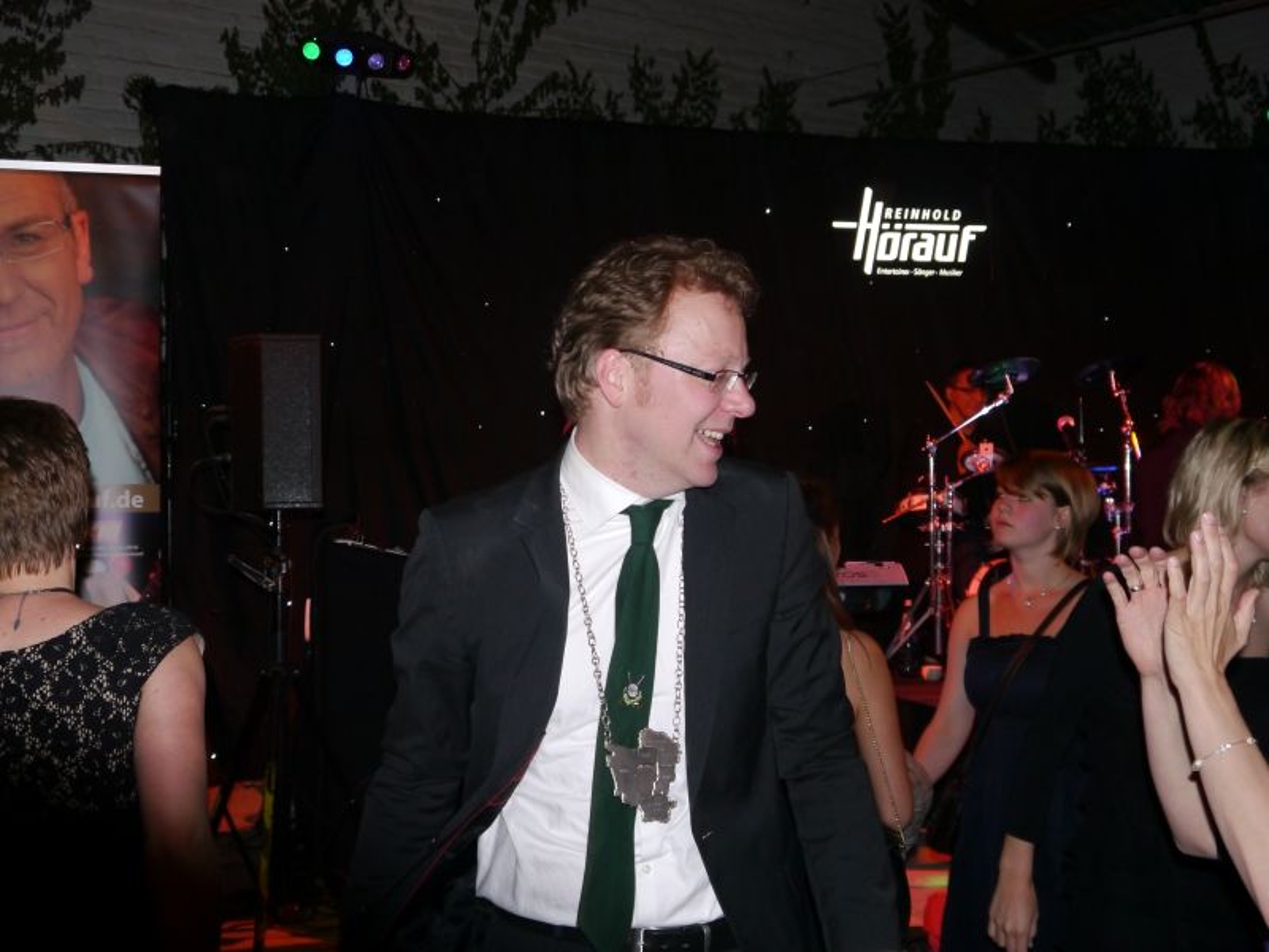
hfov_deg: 38.2
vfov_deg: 29.1
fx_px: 1833
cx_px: 634
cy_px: 476
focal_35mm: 50
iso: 800
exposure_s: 1/50
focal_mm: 25
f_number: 6.3
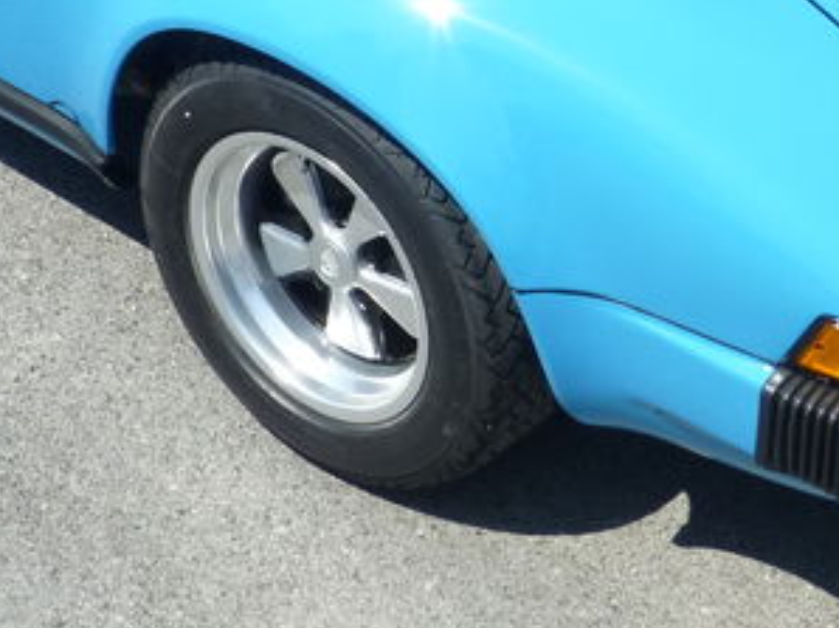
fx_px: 3415
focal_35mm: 141
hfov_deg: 14.0
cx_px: 329
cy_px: -70
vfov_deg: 10.4
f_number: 3.9
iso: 100
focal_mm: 7.4
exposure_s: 1/800
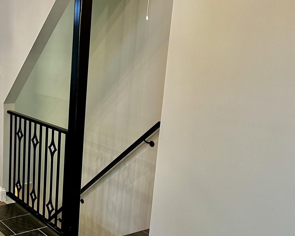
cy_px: 134
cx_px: 40
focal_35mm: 44
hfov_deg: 39.5
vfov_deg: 34.1
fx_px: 384
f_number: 1.6
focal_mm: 5.1
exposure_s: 1/60
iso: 125
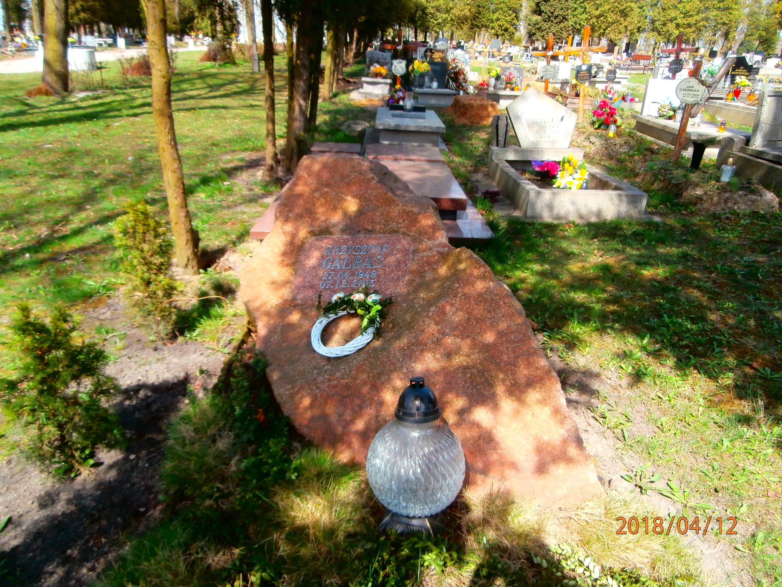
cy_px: 294
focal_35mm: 24
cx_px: 391
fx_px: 542
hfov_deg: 71.6
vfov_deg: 56.8
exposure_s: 1/320
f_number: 3
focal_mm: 4.2
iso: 100
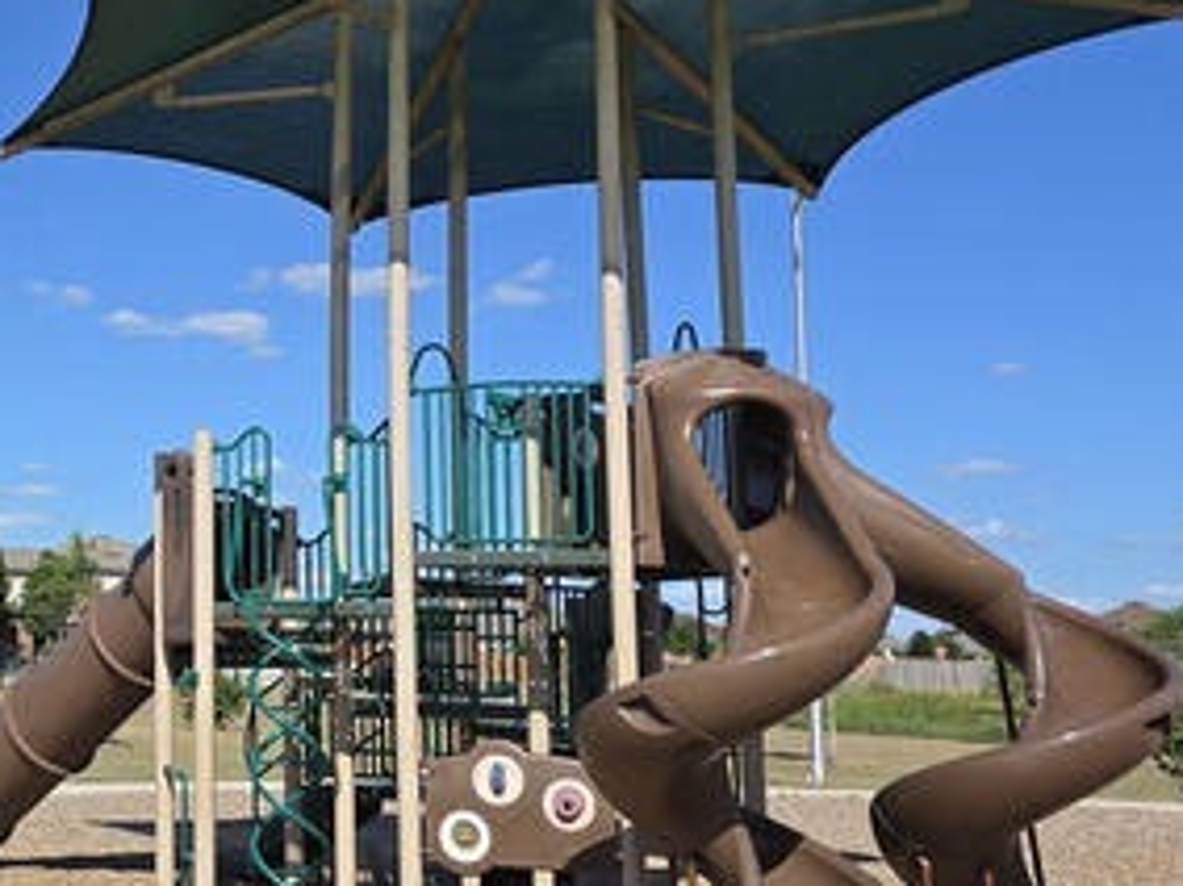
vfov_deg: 28.0
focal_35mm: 52
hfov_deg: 34.0
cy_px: 397
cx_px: 33
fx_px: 1776
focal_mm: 6.3
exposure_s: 1/1076
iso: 12
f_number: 1.7
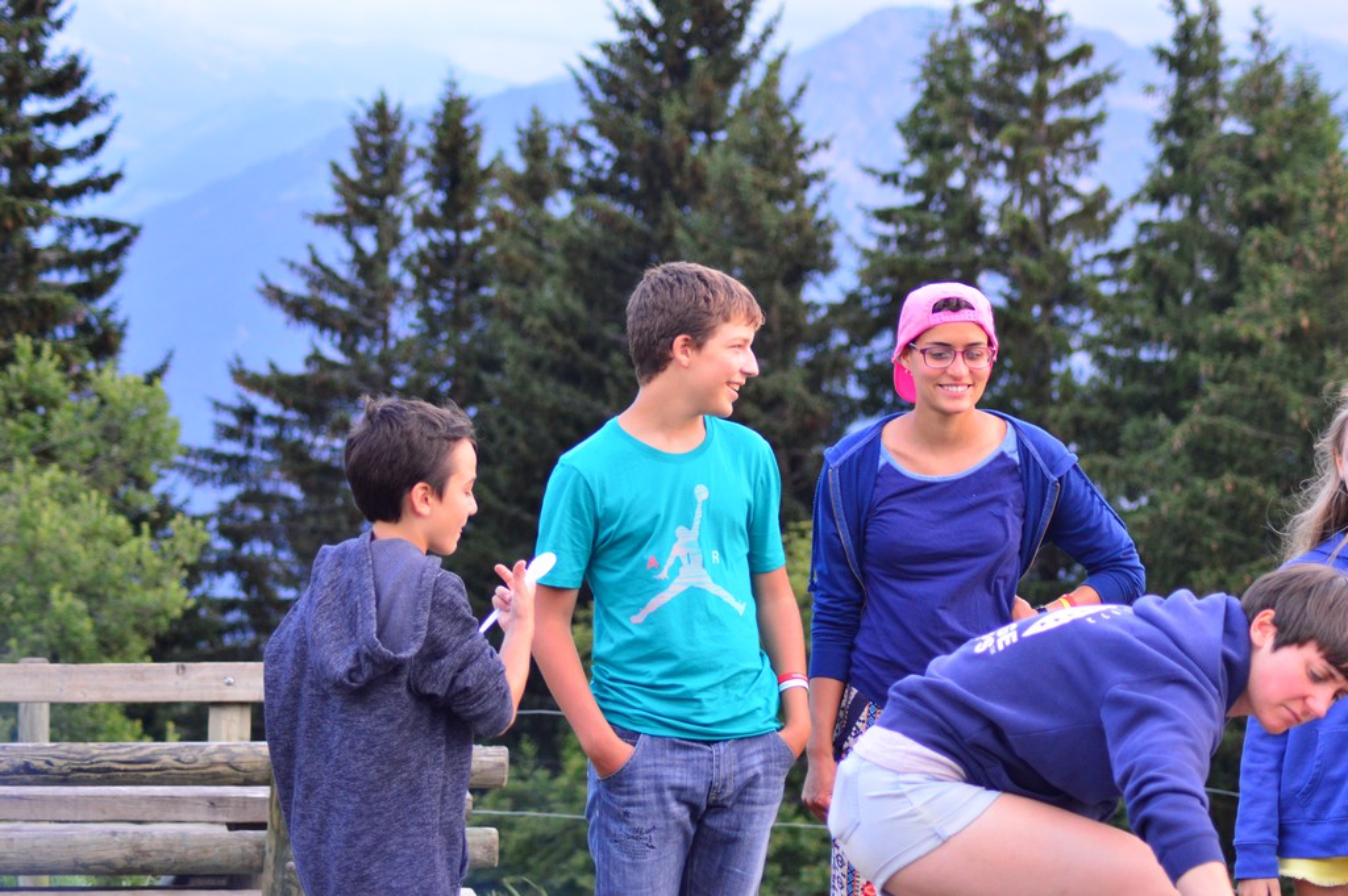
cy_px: 448
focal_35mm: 105
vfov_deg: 13.0
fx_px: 3928
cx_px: 674
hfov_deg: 19.5
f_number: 4
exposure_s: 1/160
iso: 720
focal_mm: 70
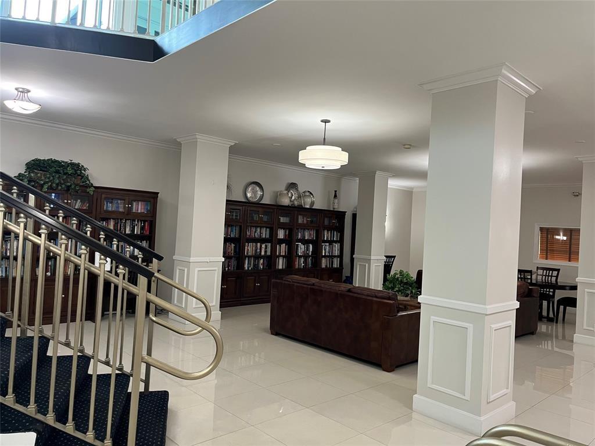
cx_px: 298
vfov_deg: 53.1
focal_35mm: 26
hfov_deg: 67.3
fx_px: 447
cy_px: 223
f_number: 1.6
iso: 160
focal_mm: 5.1
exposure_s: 1/60
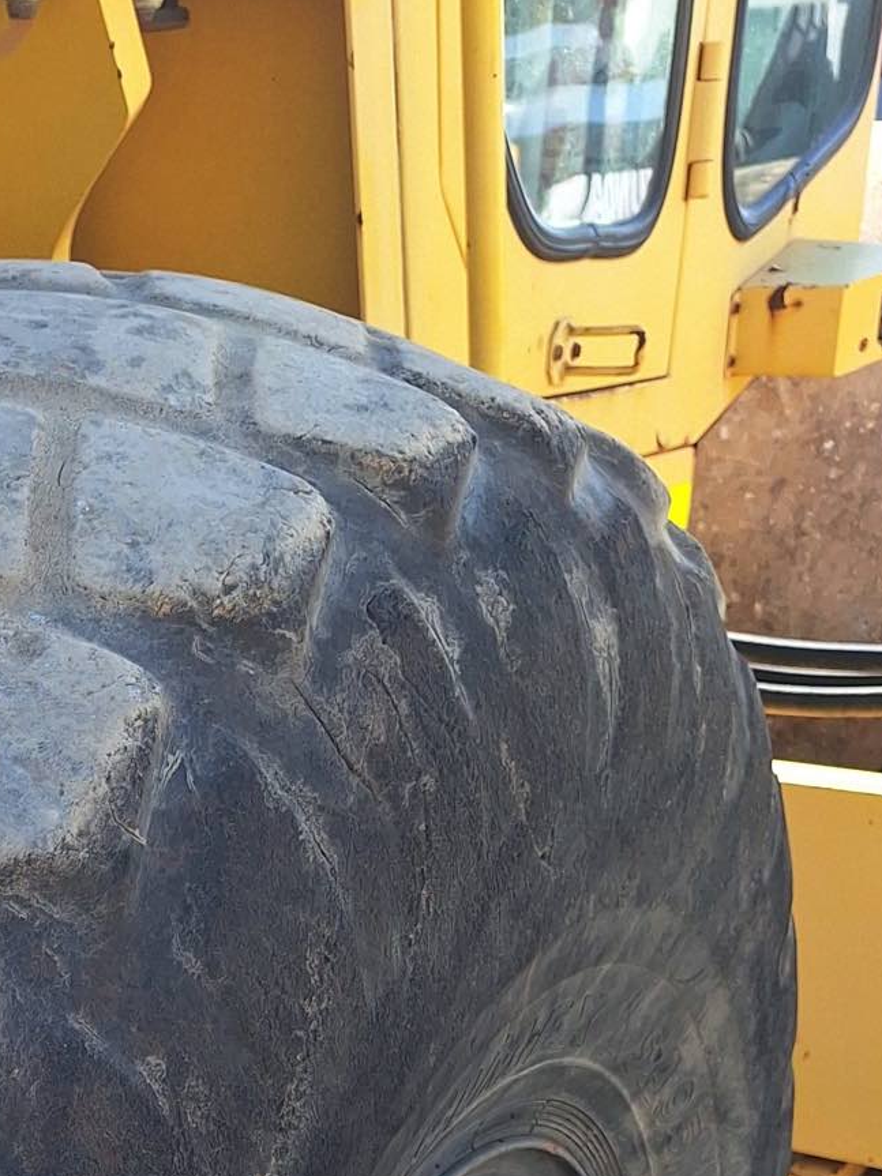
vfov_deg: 26.0
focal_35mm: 64
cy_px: 1522
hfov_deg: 21.1
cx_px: -226
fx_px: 2175
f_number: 1.8
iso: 40
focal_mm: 5.54
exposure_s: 1/488
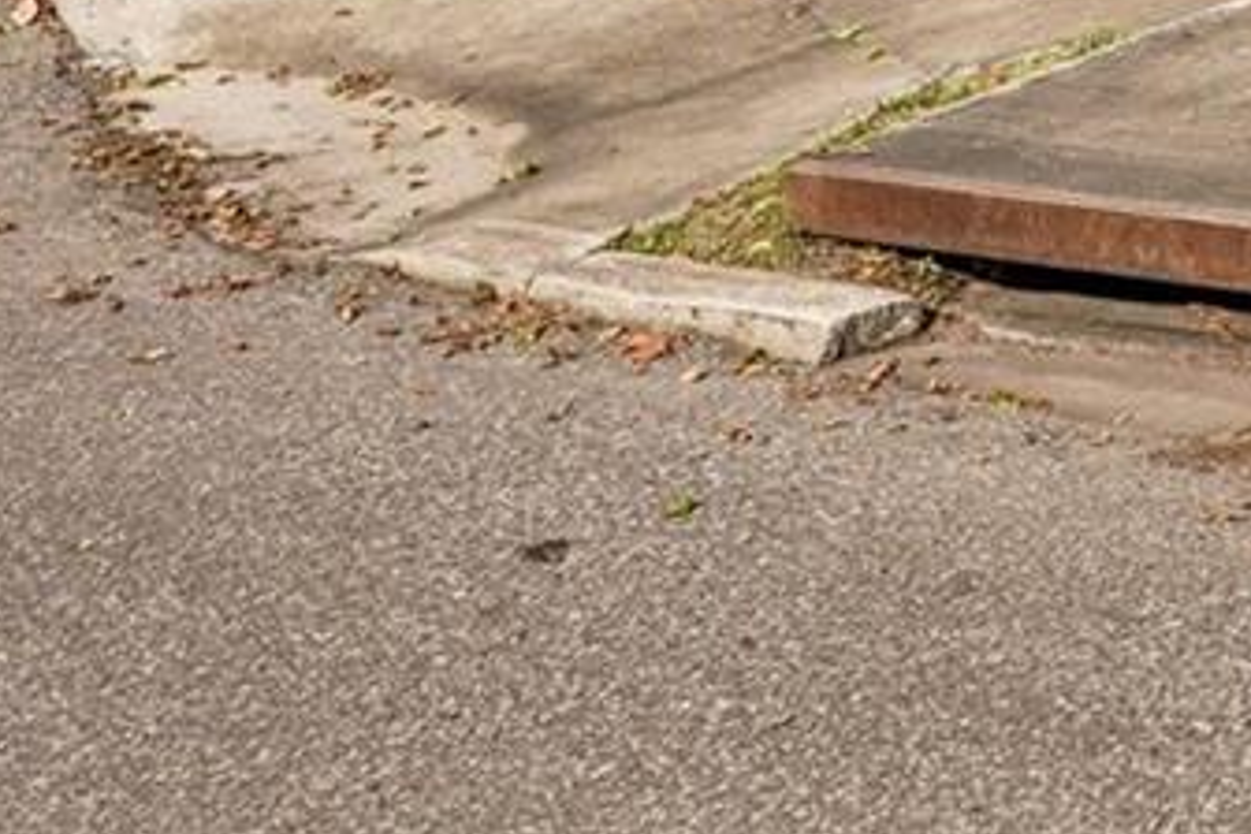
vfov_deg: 11.7
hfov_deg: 15.4
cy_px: -931
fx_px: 3557
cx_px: 2599
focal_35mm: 102
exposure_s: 1/640
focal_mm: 21.5
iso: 400
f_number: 8
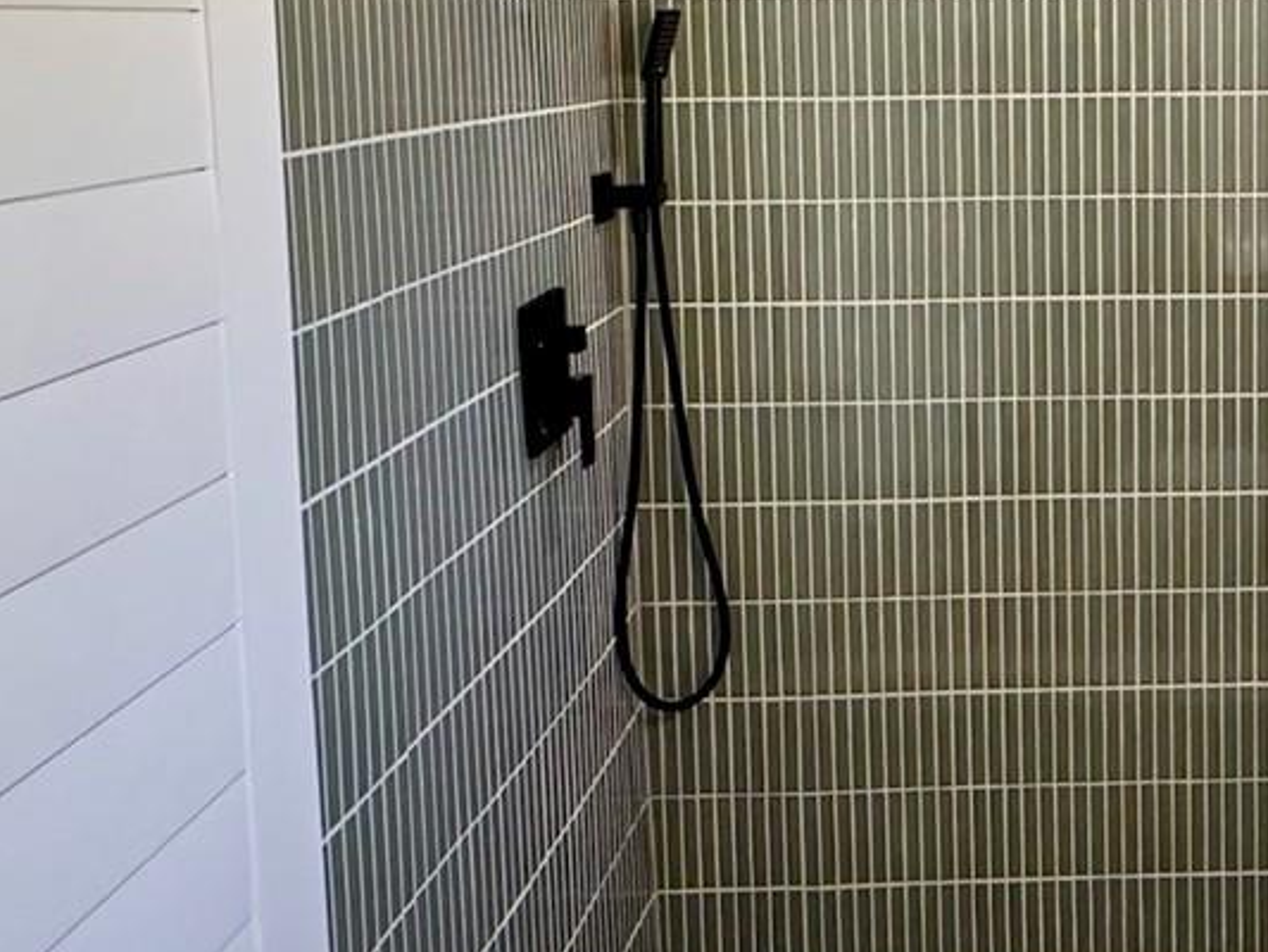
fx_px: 1539
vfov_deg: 33.1
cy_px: 157
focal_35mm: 42
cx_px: 1137
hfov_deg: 41.3
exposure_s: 1/120
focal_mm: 2.22
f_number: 2.2
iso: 250
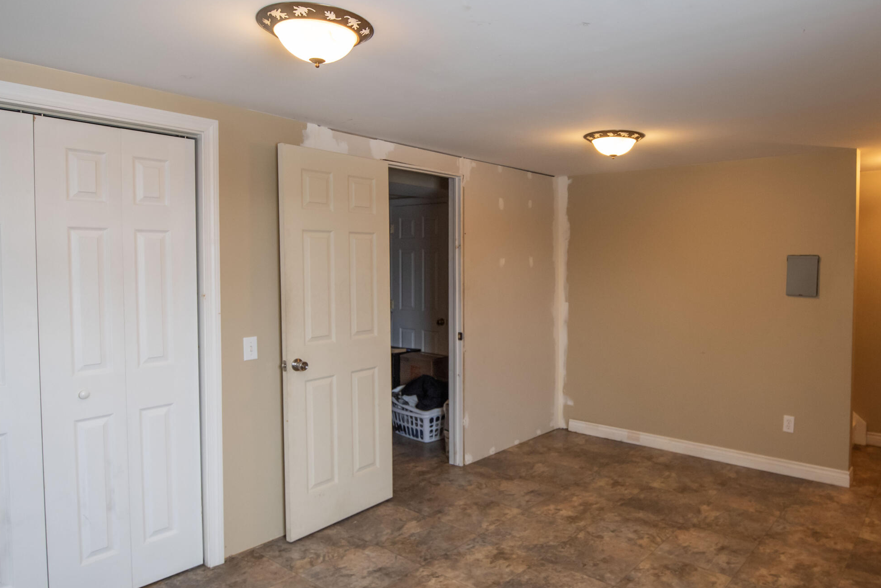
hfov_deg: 75.2
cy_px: 283
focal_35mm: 23
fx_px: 563
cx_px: 533
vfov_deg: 55.1
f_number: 2.8
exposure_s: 1/160
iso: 1000
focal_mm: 15
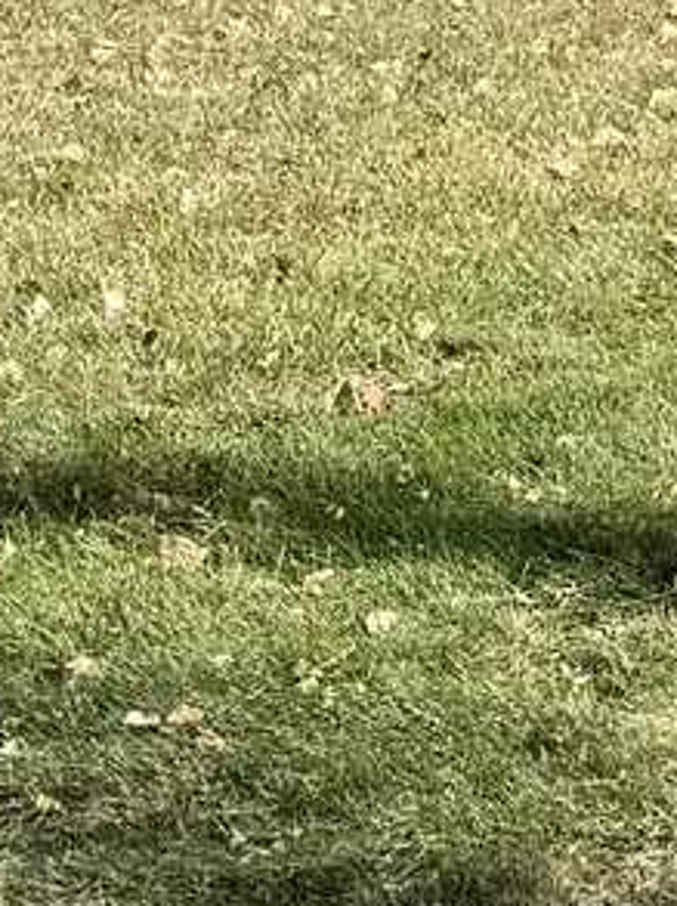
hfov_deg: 6.6
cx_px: 2476
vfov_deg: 10.2
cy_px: -359
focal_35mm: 189
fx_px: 4939
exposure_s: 1/2299
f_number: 1.78
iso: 80
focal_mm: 6.76
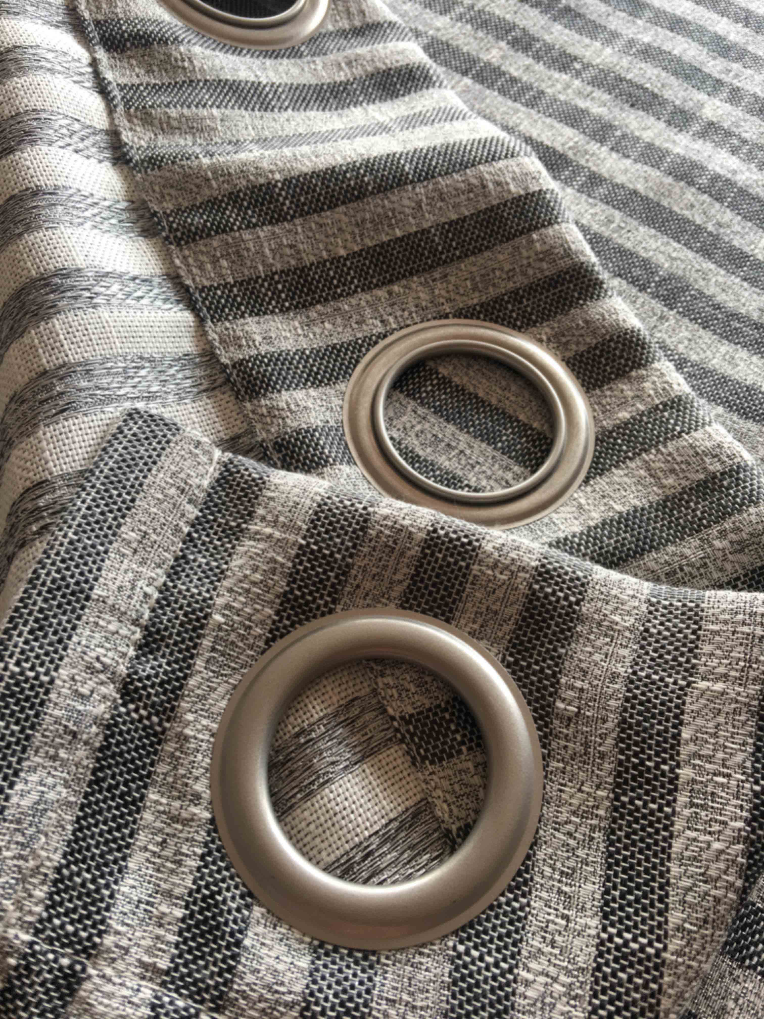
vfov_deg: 61.7
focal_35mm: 29
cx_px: 382
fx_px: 853
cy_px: 510
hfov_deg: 48.2
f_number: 2.2
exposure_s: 1/50
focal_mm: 4.15
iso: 25
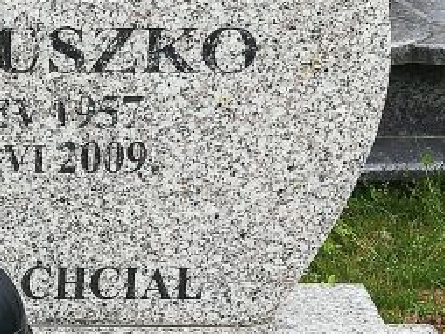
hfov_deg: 12.8
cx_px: -44
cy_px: 180
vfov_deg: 9.8
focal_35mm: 151
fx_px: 1943
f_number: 2.2
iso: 50
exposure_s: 1/541
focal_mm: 3.81
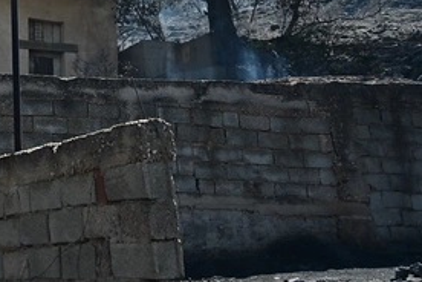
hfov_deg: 25.2
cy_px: -36
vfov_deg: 17.9
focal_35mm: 73
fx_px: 856
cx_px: -70
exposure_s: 1/2000
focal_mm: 31
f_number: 4
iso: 320
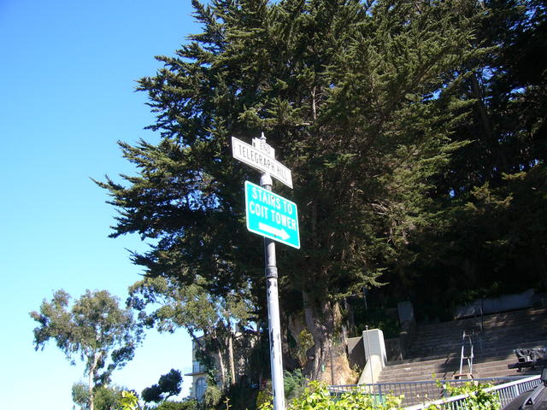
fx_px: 553
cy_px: 205
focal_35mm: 35
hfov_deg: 52.6
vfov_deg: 40.7
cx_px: 274
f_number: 8
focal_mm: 5.8
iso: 100
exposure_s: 1/80
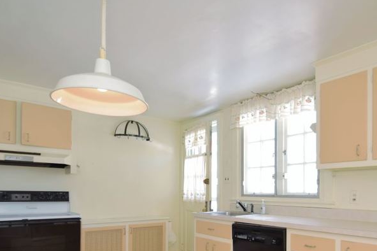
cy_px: 183
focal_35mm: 25
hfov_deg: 69.3
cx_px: 242
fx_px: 265
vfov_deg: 48.9
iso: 100
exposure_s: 1/60
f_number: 3.5
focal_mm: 11.5
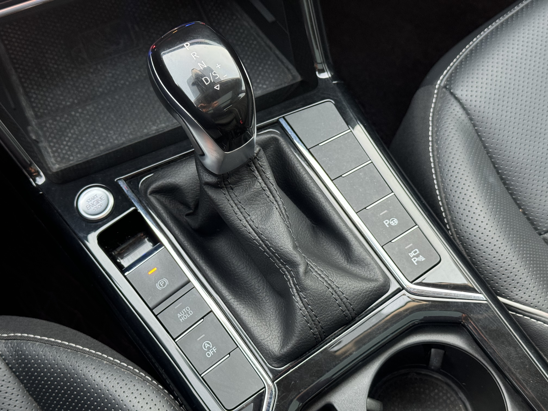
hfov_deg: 39.7
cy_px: 206
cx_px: 274
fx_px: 760
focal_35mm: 48
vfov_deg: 30.3
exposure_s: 1/40
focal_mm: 6.76
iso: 250
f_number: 1.78
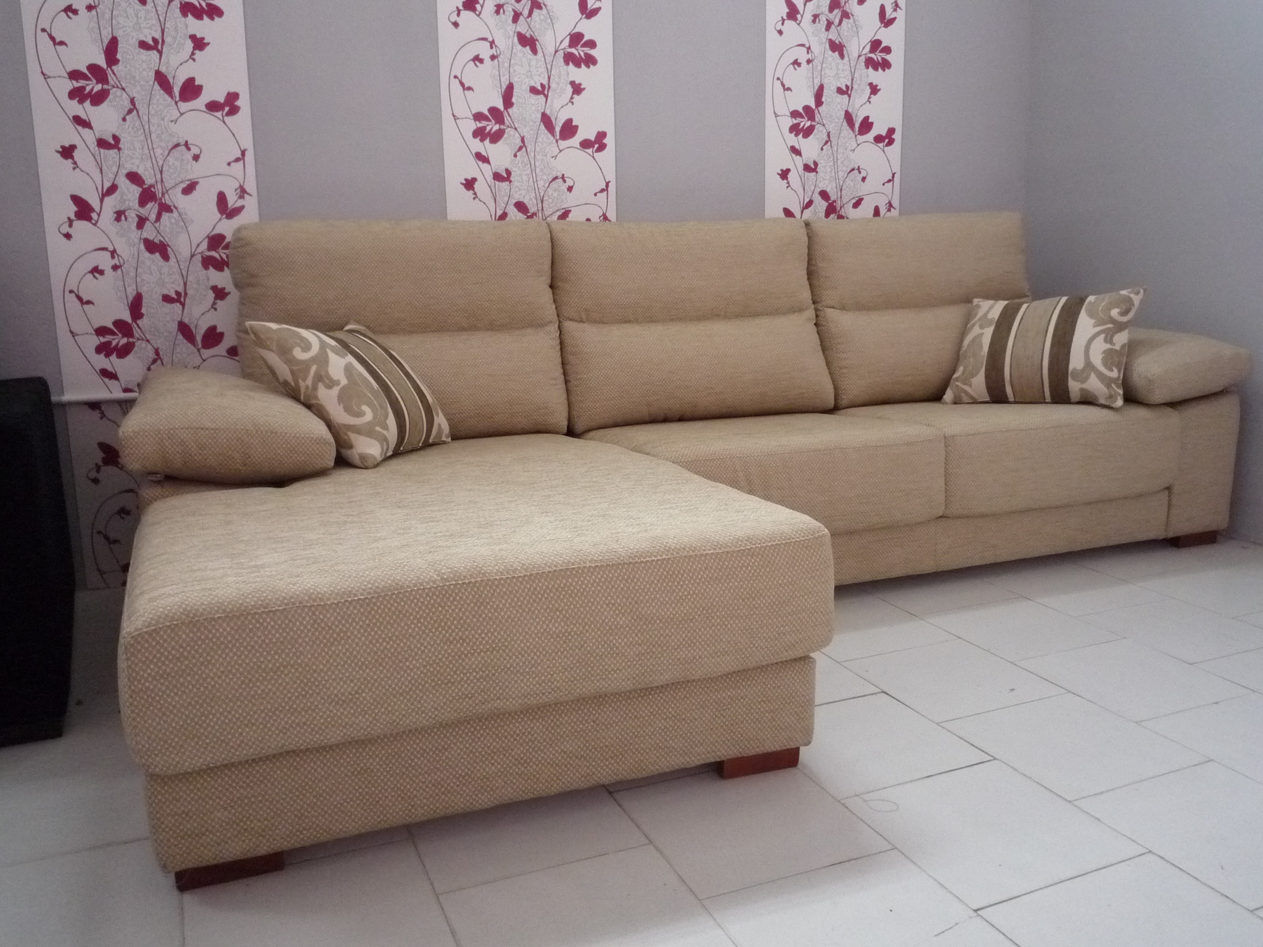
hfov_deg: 61.7
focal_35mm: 29
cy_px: 474
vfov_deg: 48.2
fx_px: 1058
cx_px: 632
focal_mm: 4.4
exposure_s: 1/20
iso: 400
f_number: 2.8
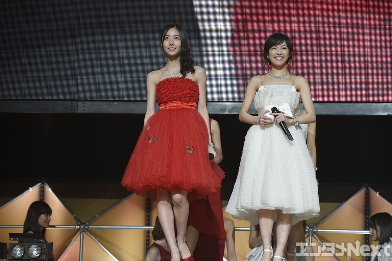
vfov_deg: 10.5
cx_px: 196
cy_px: 130
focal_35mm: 130
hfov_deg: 15.8
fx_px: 1414
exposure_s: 1/640
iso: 2500
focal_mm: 130
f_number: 5
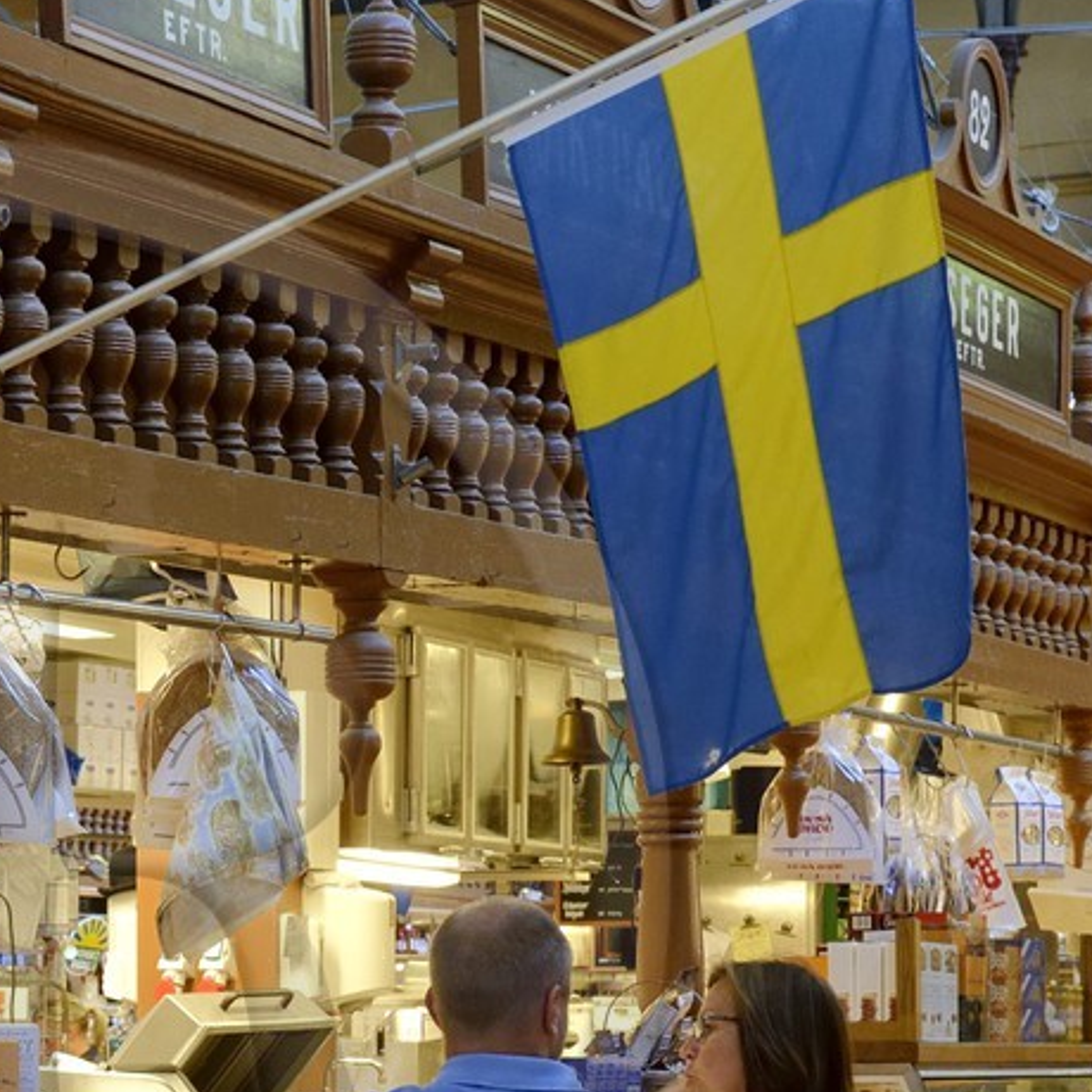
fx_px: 4426
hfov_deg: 13.8
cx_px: -63
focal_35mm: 124
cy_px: 876
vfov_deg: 14.0
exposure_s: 1/30
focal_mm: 42
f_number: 5.6
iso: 1600
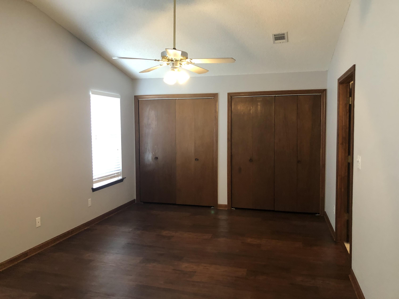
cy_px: 150
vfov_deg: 49.7
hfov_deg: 63.4
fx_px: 323
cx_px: 200
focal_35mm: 28
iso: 64
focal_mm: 3.99
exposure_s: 1/15
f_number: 1.8
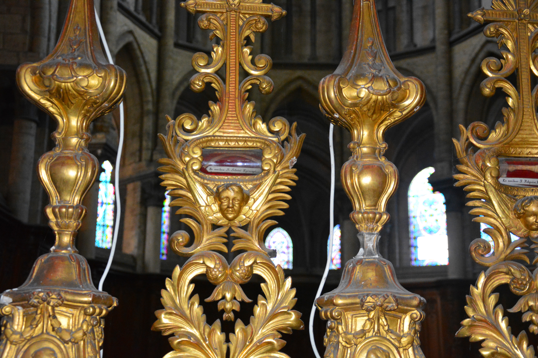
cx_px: 269
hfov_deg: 38.9
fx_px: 762
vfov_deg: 26.5
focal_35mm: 51
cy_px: 179
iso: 3200
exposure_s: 1/60
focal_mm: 34
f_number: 4.2
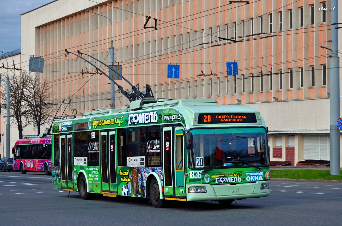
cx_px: 171
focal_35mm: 90
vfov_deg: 15.1
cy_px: 113
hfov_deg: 22.7
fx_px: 853
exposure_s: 1/400
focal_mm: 60
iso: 100
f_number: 8
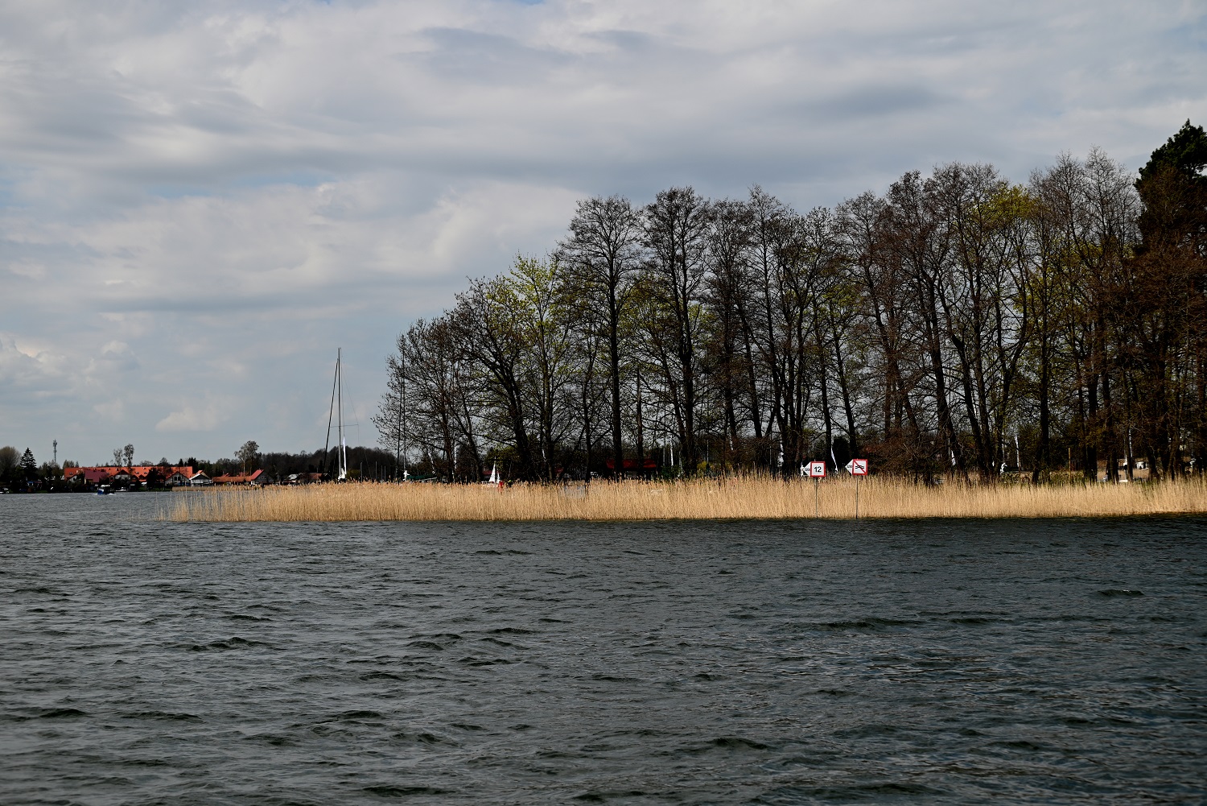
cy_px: 403
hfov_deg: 27.0
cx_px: 604
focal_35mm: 75
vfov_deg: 18.2
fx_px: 2515
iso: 100
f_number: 6.3
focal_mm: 75
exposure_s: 1/640
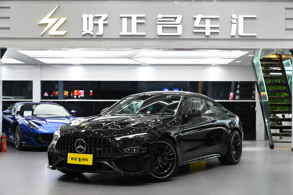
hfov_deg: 31.0
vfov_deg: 20.9
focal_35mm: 65
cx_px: 146
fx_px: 529
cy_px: 98
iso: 1250
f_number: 4.5
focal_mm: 65
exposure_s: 1/160
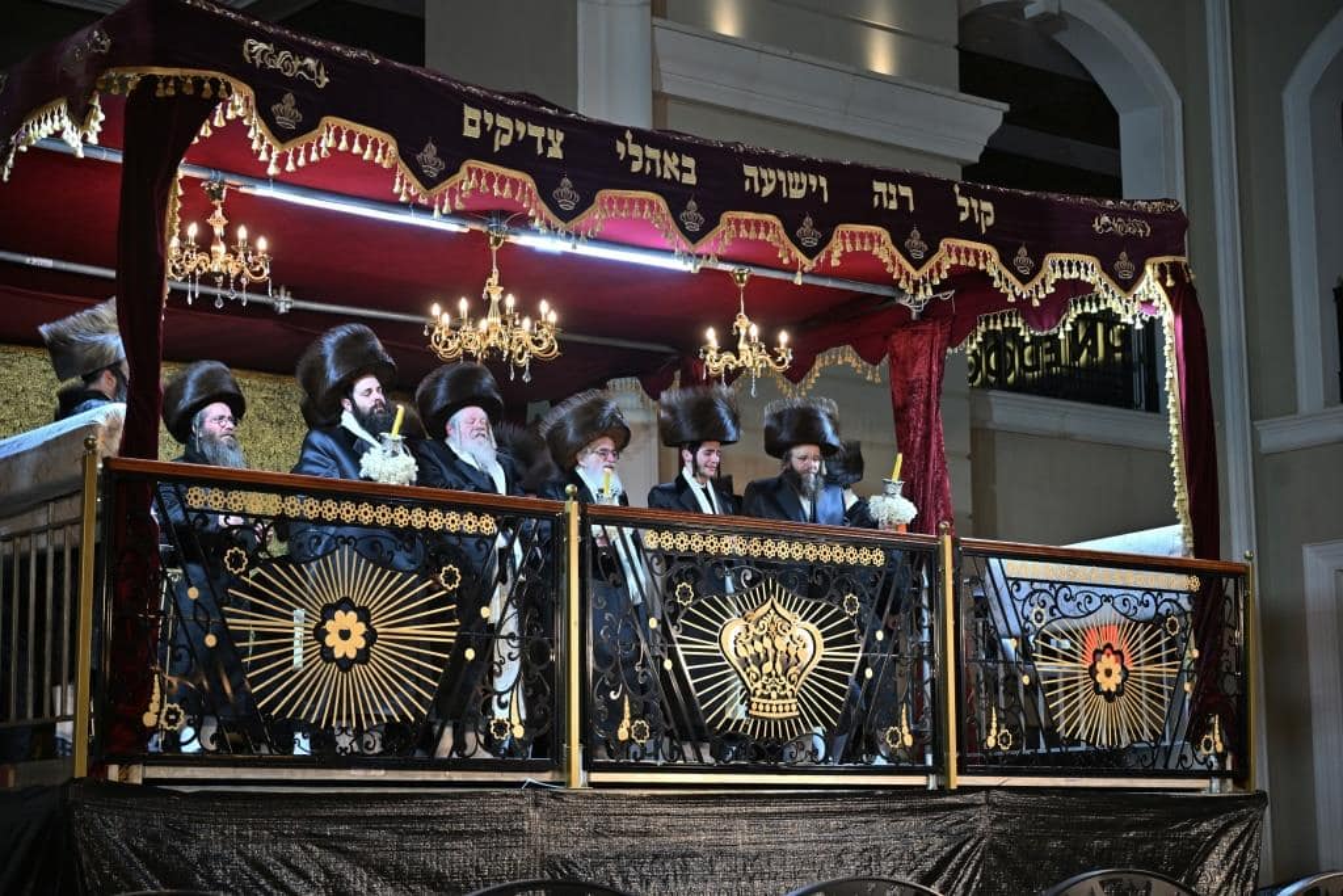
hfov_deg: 31.9
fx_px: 2350
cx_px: 672
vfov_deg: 21.6
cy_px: 448
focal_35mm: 63
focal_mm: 63
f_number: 4
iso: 640
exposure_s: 1/320
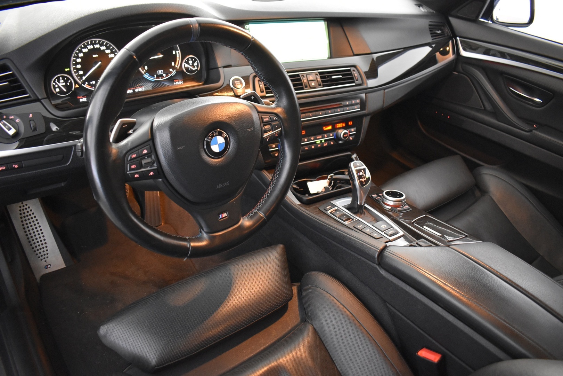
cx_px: 282
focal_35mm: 27
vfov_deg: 47.9
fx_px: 422
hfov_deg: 67.4
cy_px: 188
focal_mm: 18
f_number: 3.5
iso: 3200
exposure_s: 1/15
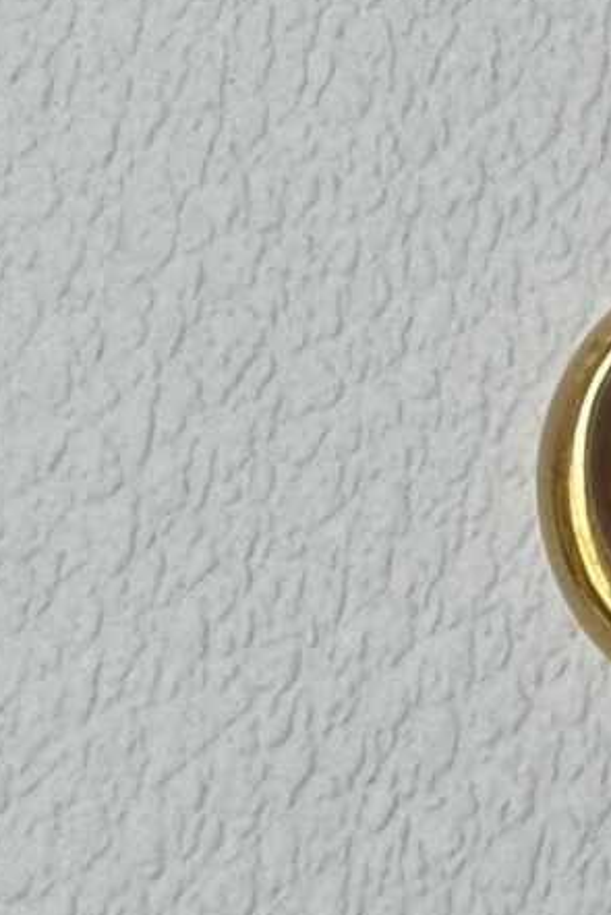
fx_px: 7351
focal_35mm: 289
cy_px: -31
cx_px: 982
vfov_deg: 7.1
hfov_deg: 4.7
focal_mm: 6.76
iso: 64
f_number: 1.78
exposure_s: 1/1770
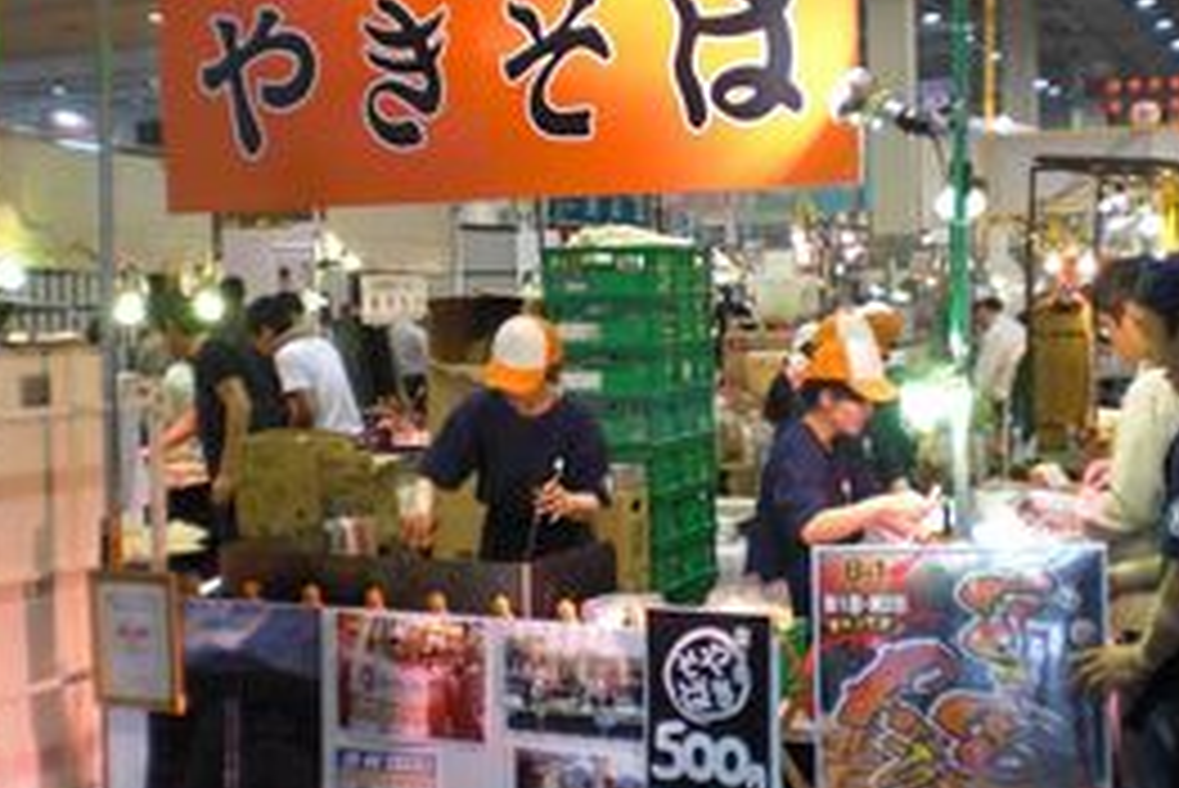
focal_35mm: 52
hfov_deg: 38.2
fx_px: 1704
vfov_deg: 26.0
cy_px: 362
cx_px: 601
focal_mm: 6.3
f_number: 3.1
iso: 800
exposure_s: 1/100
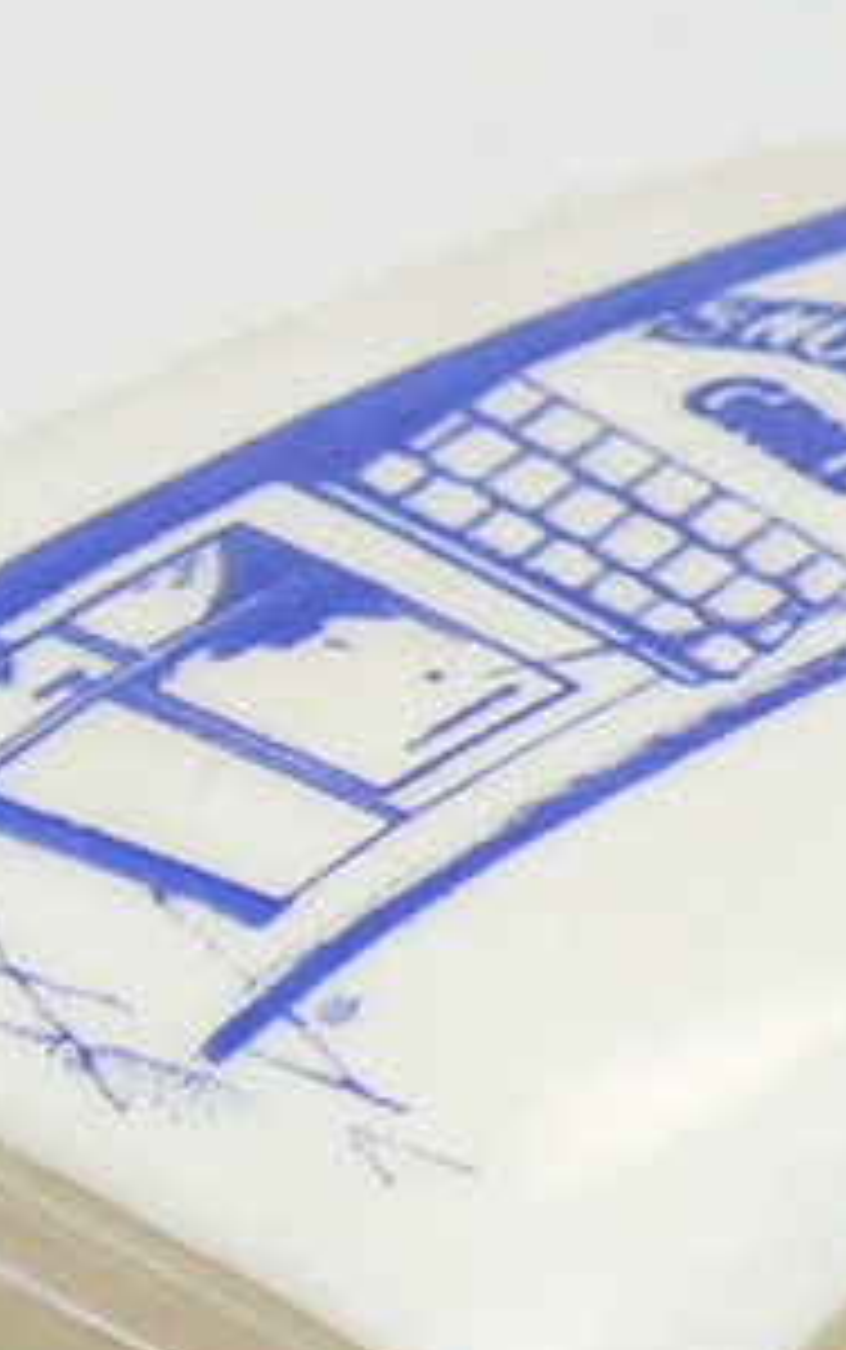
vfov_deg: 3.6
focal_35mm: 576
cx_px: 760
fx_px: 21208
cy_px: 1238
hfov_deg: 2.3
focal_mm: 13.4
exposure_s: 1/30
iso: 100
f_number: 4
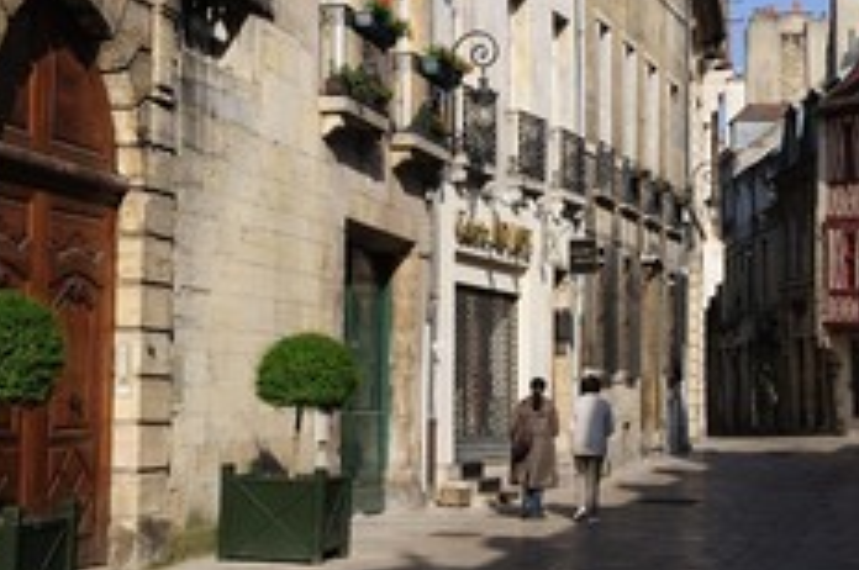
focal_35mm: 87
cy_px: 252
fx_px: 2073
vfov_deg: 15.7
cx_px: 491
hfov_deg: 23.4
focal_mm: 48
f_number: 14
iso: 200
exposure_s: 1/160
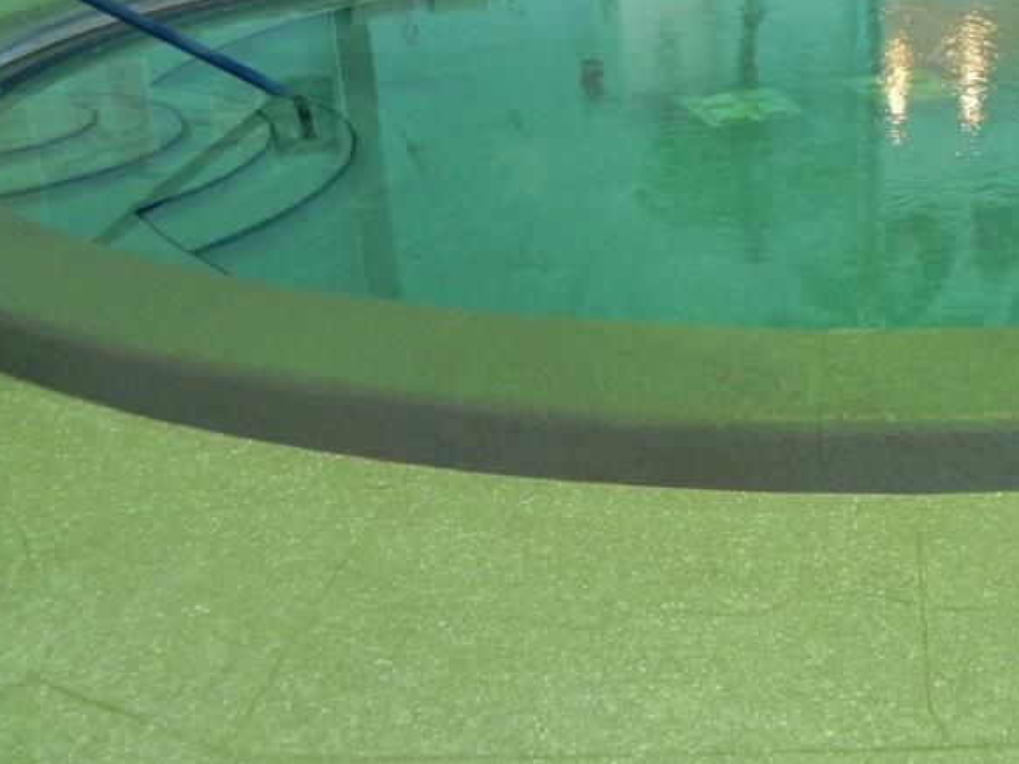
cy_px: 194
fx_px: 1354
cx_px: 857
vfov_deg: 31.0
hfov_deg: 39.2
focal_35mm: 46
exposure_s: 1/26.2
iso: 400
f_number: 2.8
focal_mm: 4.6
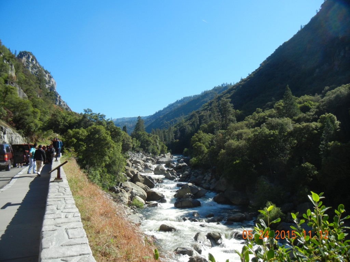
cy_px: 131
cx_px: 175
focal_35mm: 30
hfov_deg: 60.0
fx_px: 303
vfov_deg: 46.8
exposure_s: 1/988
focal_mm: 5.4
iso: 160
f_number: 3.5
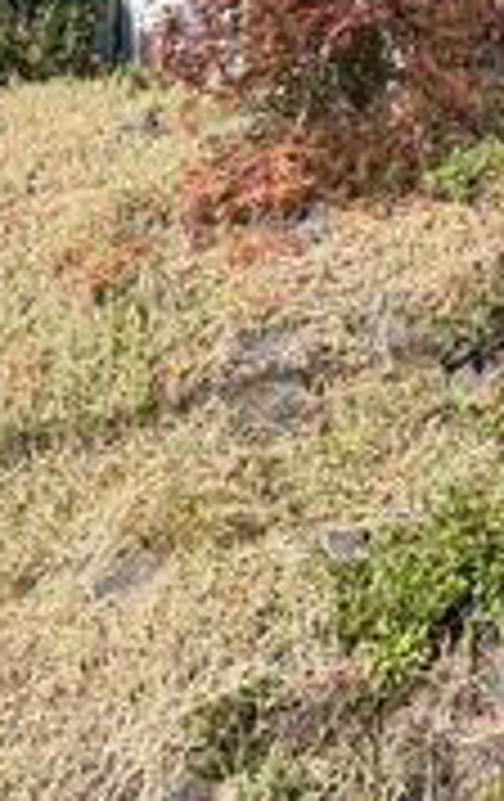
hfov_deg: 11.7
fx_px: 2253
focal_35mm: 103
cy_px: -223
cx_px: 932
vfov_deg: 18.8
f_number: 1.6
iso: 50
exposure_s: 1/1152
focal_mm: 5.96
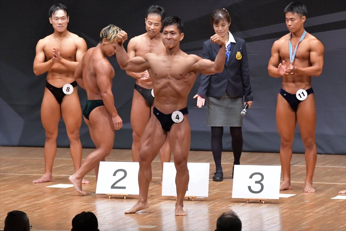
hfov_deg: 7.6
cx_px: 173
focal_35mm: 270
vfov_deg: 5.1
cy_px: 116
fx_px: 2594
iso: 8000
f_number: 5.6
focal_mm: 180
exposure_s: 1/400
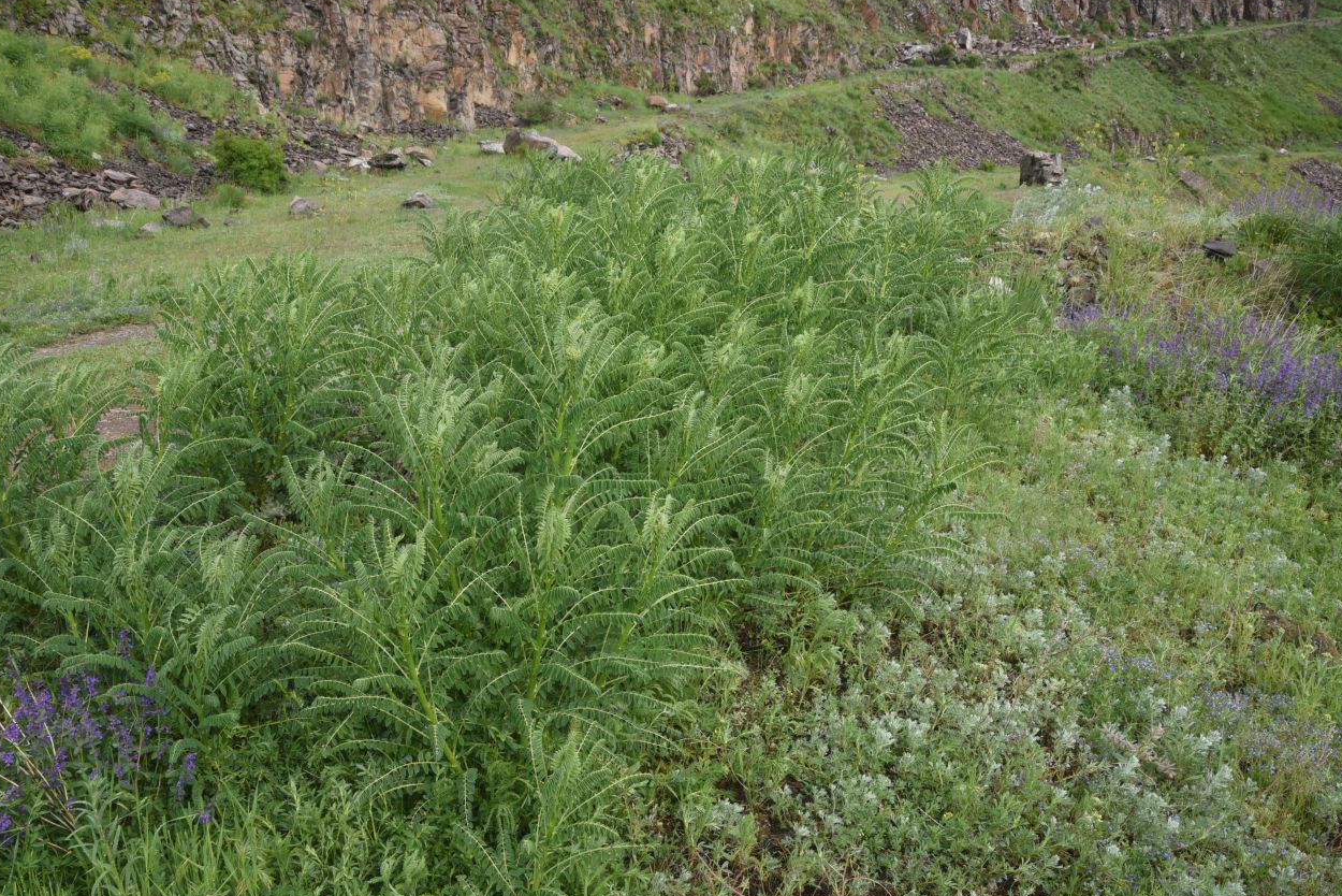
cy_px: 439
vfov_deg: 26.0
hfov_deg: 38.2
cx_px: 655
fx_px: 1939
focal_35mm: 52
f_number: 16
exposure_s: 1/125
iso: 640
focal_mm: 50
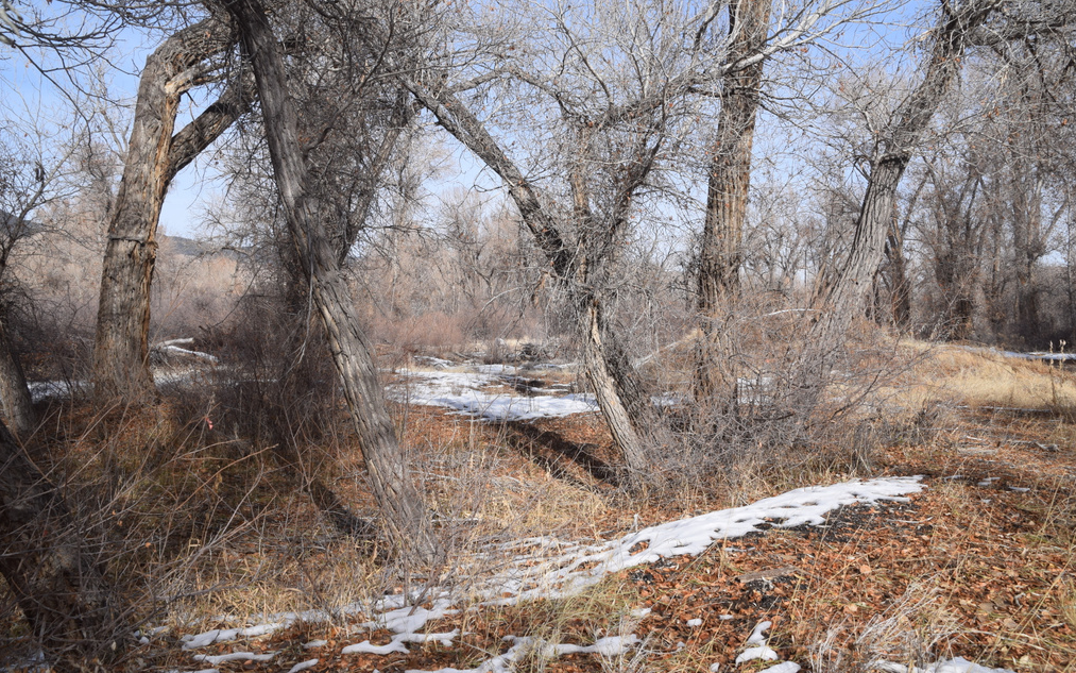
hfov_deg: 56.7
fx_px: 997
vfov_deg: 37.3
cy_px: 339
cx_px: 533
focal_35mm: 34
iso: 200
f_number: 9
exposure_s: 1/320
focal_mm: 22
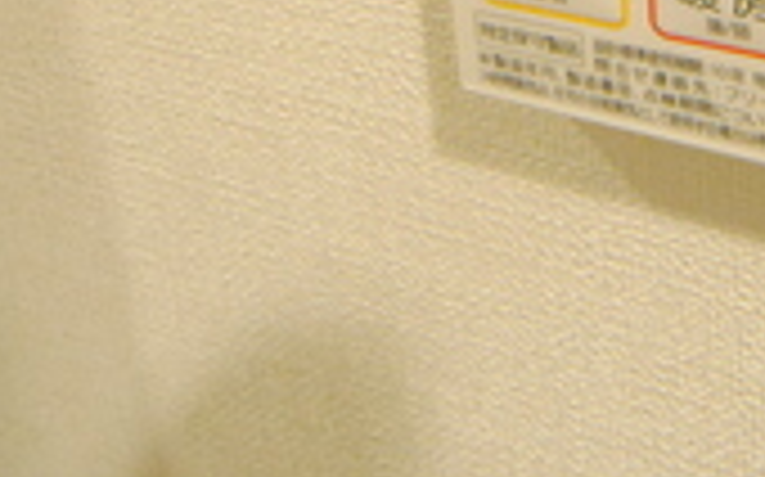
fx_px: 958
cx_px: 711
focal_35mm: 46
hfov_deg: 39.8
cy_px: -369
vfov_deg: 20.4
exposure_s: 1/25
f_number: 4.5
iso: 1600
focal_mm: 8
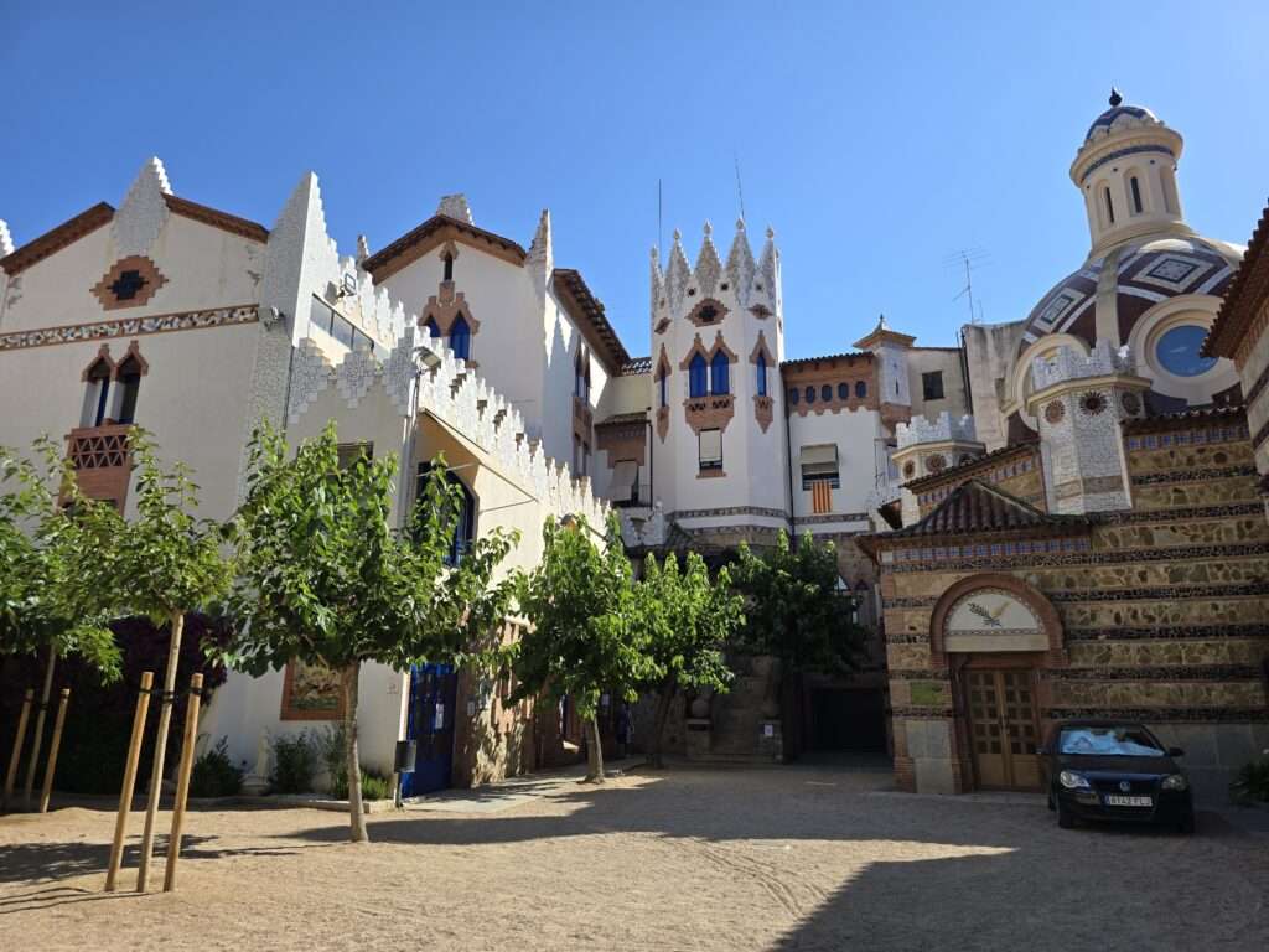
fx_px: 843
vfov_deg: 58.9
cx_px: 634
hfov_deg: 73.9
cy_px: 476
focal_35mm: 23
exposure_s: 1/707
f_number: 1.7
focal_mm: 6.3
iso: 12
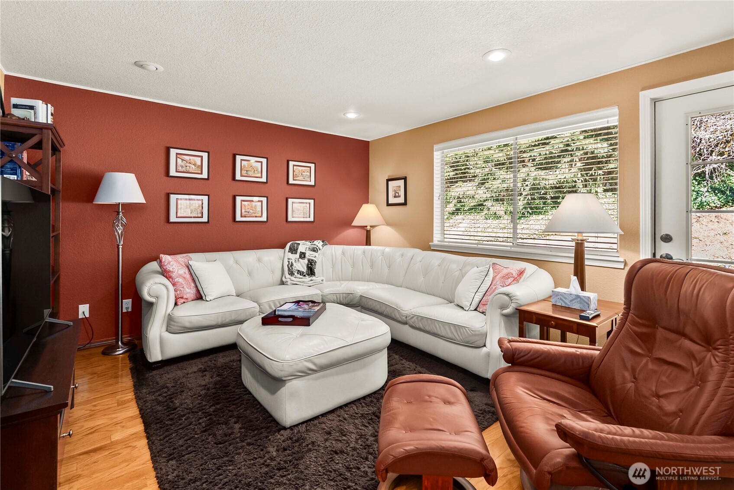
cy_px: 245
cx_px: 367
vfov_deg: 77.4
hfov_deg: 100.4
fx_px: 306
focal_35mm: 15
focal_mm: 15
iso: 1000
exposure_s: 1/5
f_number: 7.1
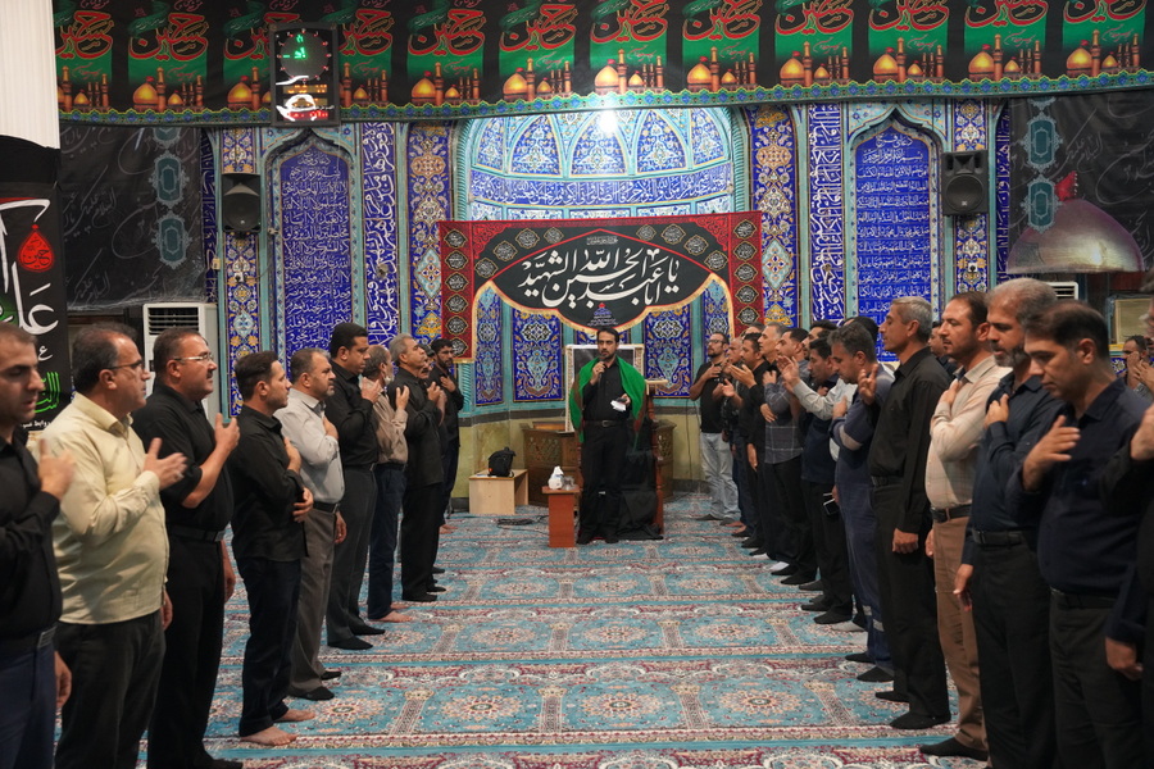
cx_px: 577
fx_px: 1135
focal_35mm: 35
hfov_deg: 53.9
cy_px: 384
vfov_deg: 37.5
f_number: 4
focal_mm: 35.4
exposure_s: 1/160
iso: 4000
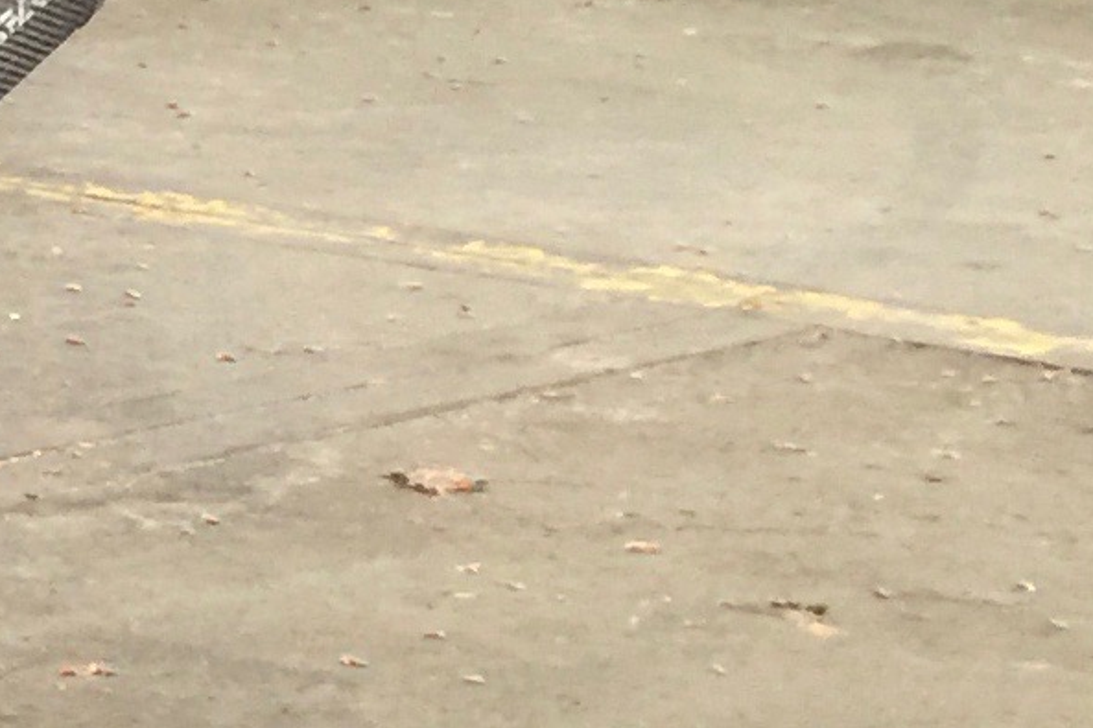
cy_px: -83
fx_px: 5038
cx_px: -1635
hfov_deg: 10.5
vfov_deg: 8.2
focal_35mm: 166
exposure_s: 1/17
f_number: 2.2
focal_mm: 4.15
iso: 64
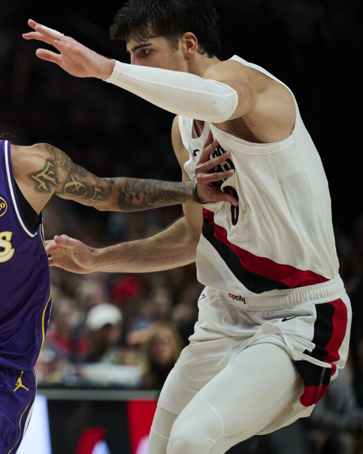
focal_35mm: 247
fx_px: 3318
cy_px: 227
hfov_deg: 6.3
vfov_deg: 7.8
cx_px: 39
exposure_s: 1/1919
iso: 3200
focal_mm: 175
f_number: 2.8
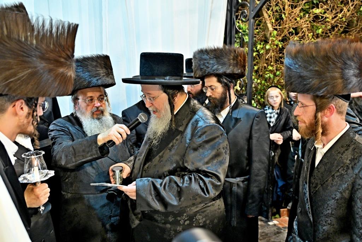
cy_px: 121
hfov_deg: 58.7
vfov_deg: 41.1
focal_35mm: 32
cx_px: 181
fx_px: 322
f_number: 4
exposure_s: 1/160
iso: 2000
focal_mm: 32
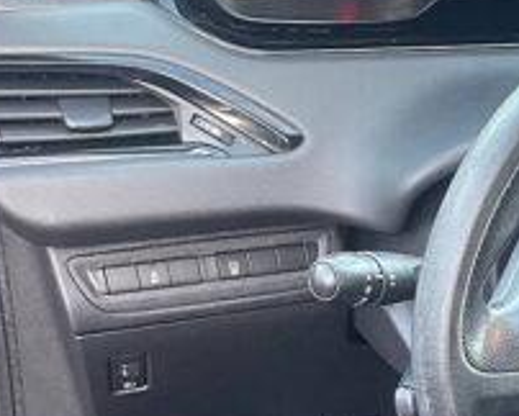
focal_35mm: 79
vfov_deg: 18.0
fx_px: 1215
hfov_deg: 22.7
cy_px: 565
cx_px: 572
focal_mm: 4.2
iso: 400
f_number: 1.6
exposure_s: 1/60
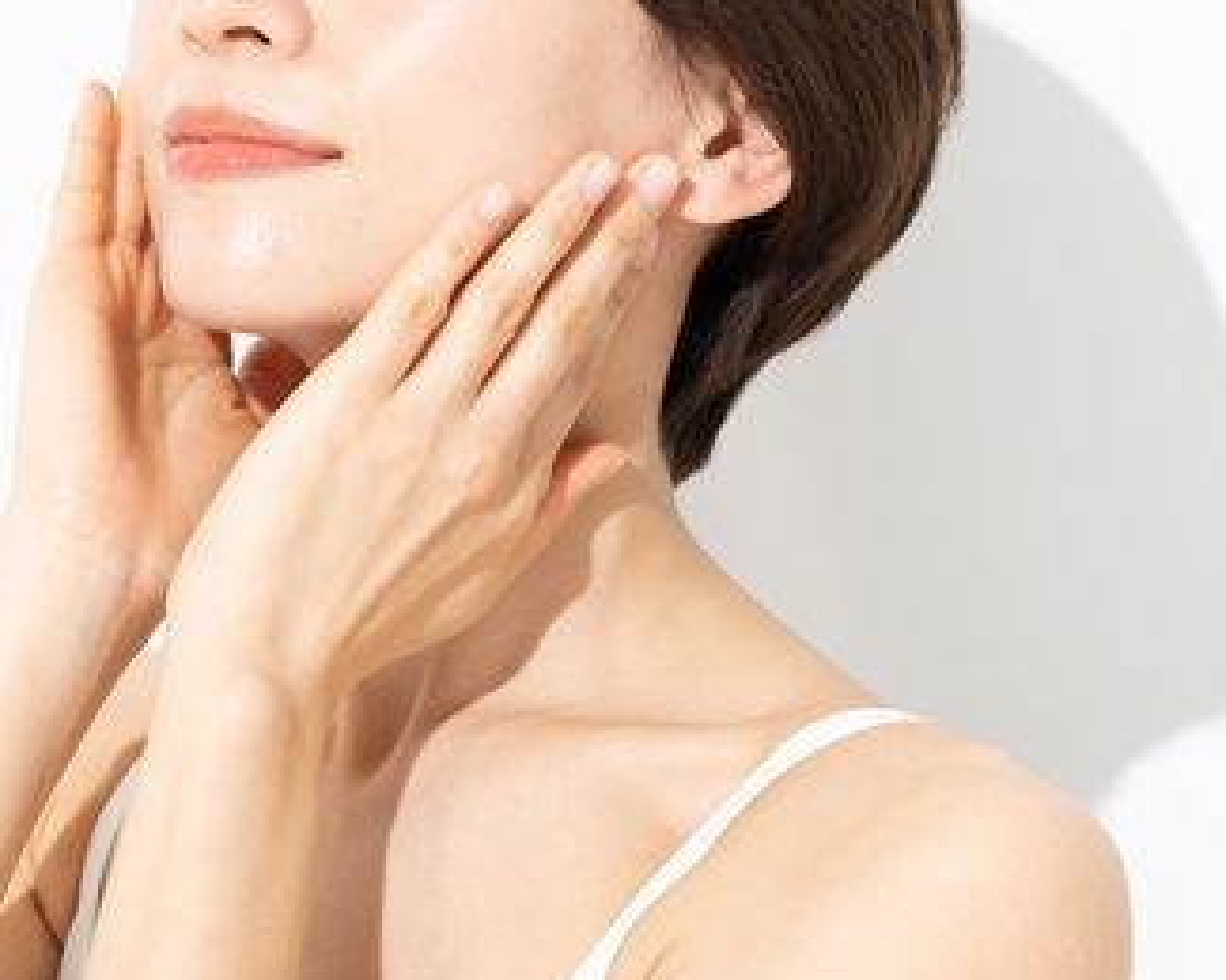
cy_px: 352
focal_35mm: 113
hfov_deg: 16.9
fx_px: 4099
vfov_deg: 13.6
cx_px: 242
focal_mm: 61
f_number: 7.1
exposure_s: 1/125
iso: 640
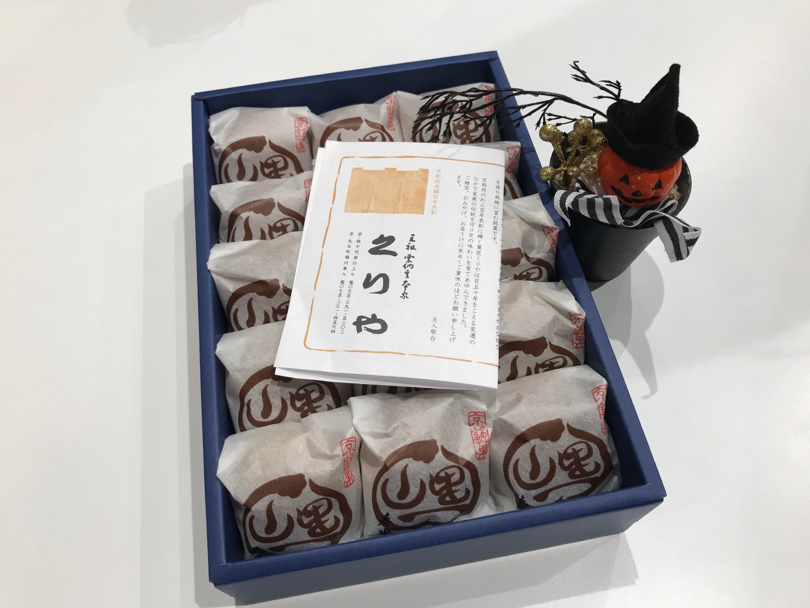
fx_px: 655
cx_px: 405
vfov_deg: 49.7
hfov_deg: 63.4
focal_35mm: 28
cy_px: 304
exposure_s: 1/120
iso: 40
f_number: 1.8
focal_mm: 3.99
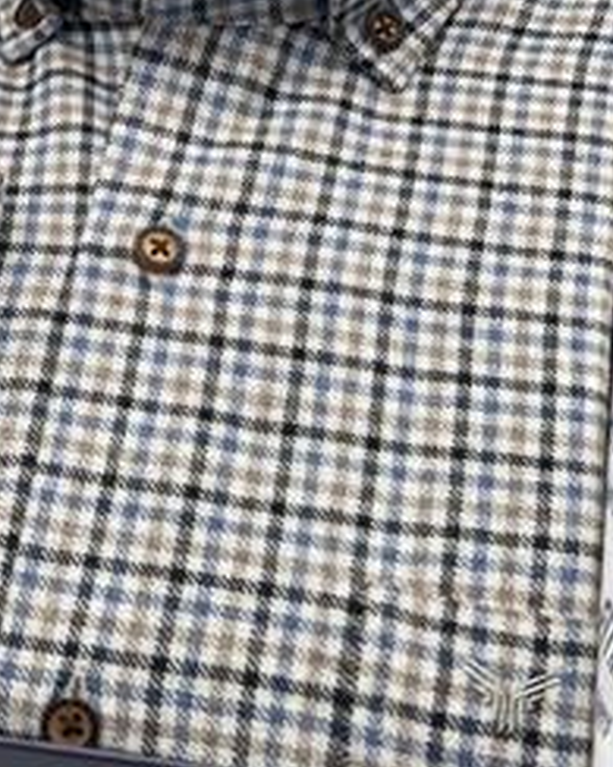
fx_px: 1952
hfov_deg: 17.7
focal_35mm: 86
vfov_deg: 22.2
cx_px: 148
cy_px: 262
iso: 32
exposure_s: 1/100
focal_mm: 6
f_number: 2
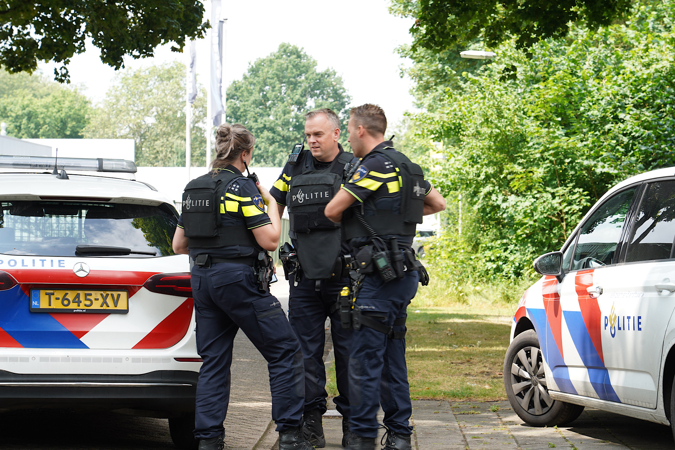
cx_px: 338
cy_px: 225
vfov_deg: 13.0
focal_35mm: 105
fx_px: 1969
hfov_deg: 19.5
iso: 160
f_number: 10
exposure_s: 1/40
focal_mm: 105
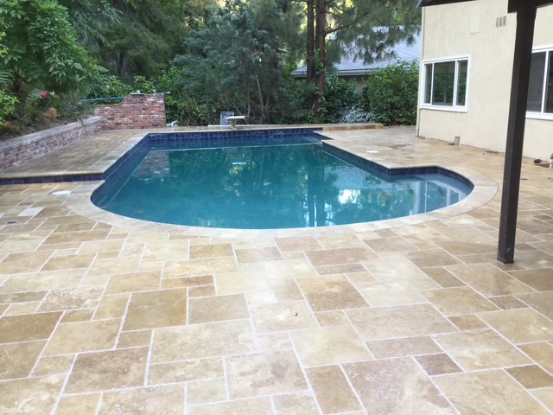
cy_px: 208
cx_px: 276
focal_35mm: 31
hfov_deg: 58.4
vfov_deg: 45.4
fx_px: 495
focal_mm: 3.3
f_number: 2.4
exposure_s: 1/60
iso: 25
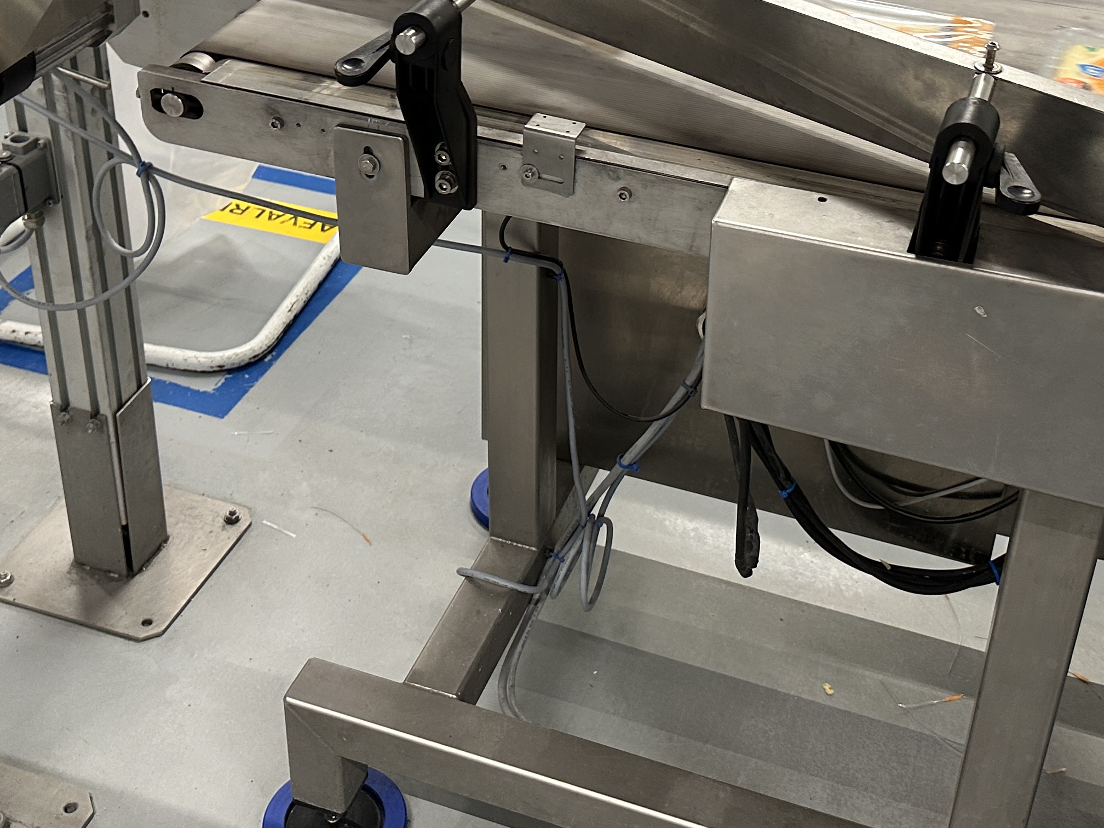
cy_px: 221
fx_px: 1531
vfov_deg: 29.8
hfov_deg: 39.6
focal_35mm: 48
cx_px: 594
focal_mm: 6.86
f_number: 1.78
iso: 200
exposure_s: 1/50
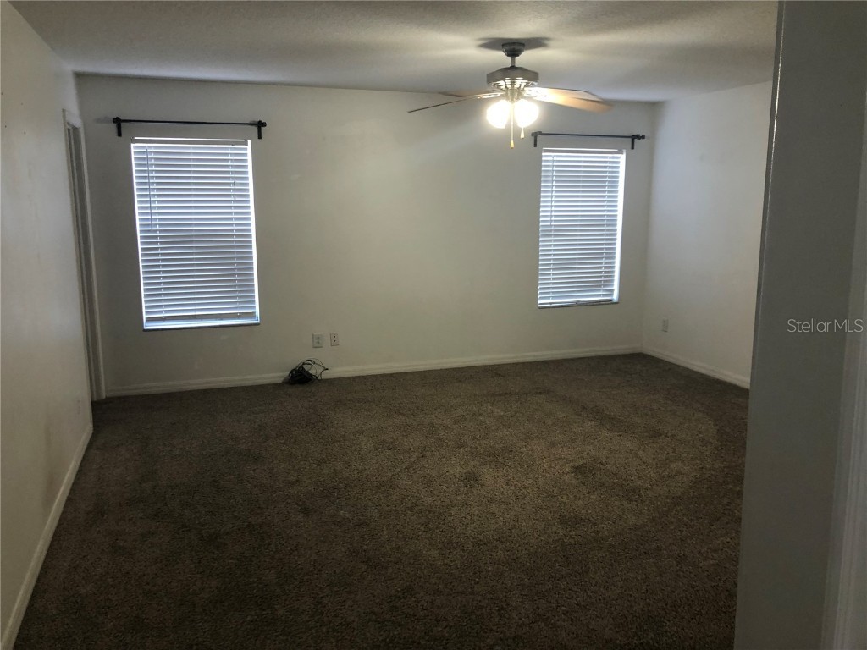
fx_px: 701
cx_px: 434
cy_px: 325
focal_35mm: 28
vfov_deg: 49.7
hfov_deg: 63.4
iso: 40
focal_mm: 3.99
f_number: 1.8
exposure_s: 1/20
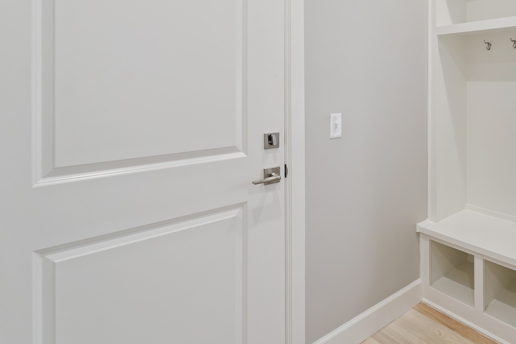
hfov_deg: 66.9
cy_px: 87
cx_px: 389
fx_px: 358
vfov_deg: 49.3
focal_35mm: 25
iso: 200
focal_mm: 16
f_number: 5.6
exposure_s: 1/50
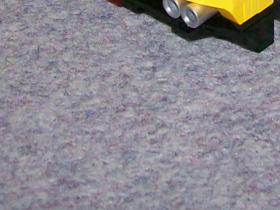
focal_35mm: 138
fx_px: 1117
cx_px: 315
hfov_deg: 14.0
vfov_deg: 10.3
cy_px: -125
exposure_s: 1/64
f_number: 2.7
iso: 80
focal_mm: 6
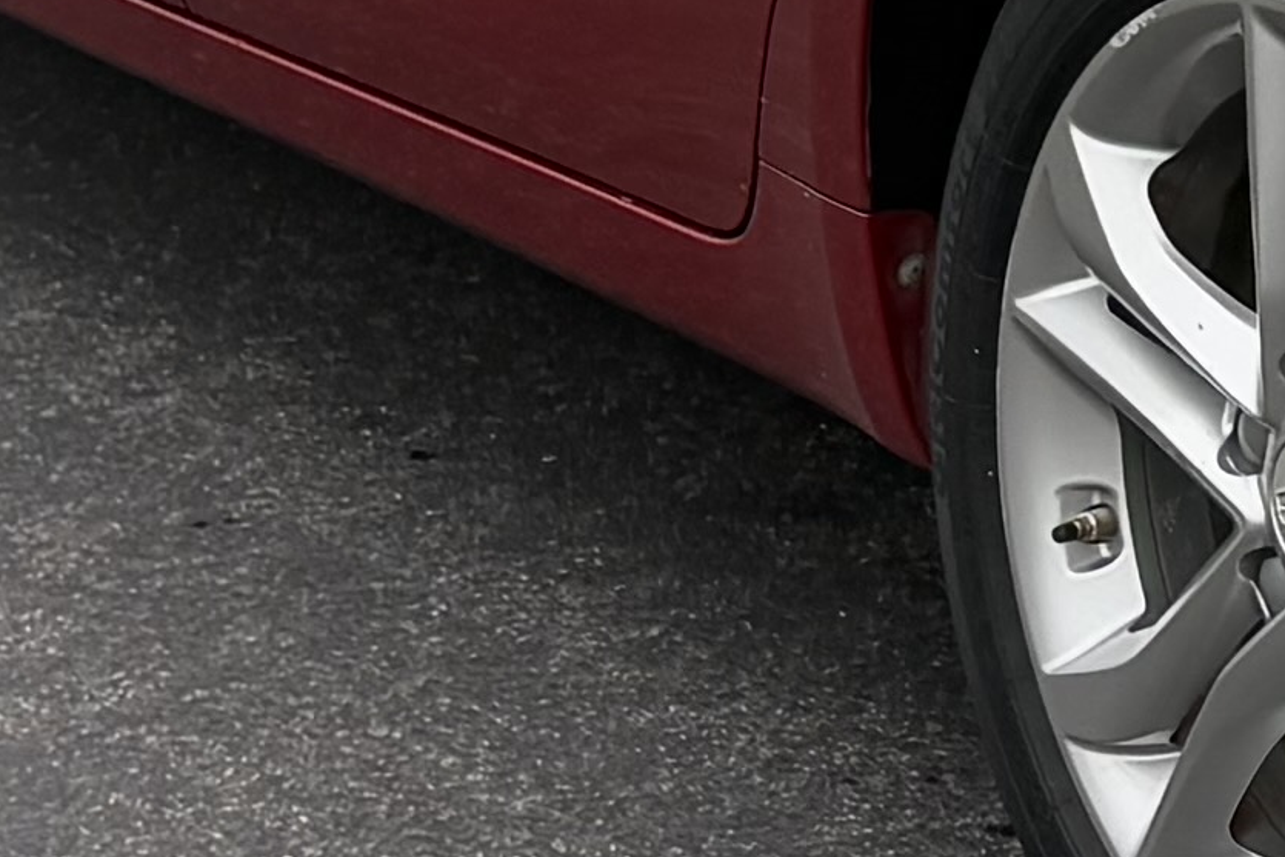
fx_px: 6604
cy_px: -1155
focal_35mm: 185
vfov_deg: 7.0
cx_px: 2001
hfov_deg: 10.7
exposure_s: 1/731
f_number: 1.6
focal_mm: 5.96
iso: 50
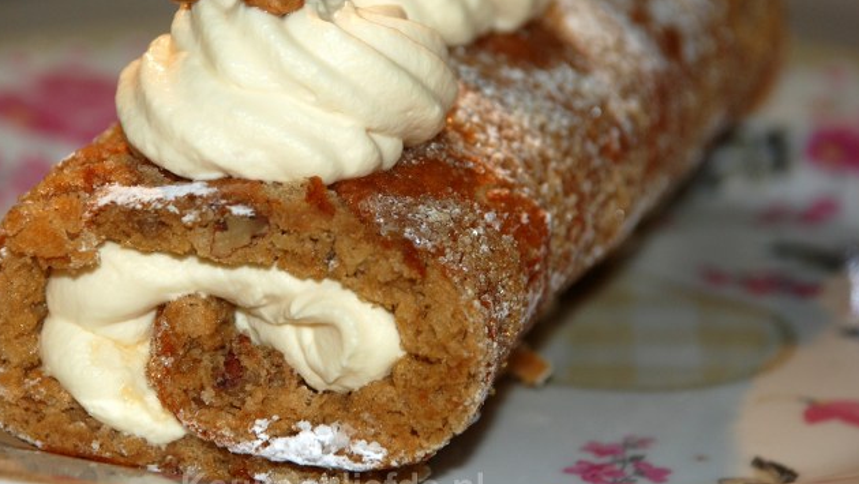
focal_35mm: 210
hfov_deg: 10.3
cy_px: 143
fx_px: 4778
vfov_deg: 5.8
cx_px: 333
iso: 200
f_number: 5.6
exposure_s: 1/60
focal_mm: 105
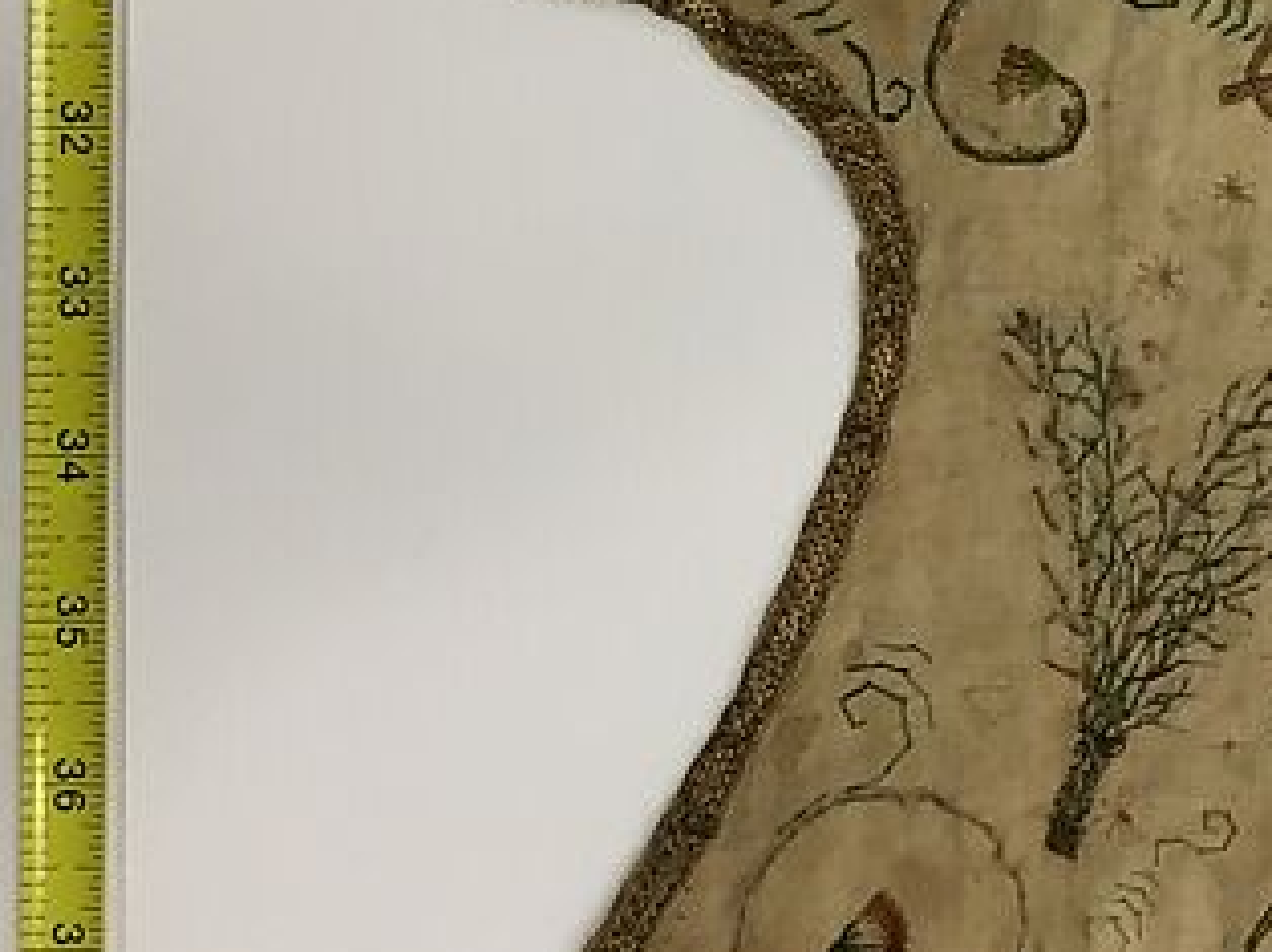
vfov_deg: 13.2
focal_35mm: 111
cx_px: 2228
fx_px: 4076
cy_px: 113
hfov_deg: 15.5
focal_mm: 4.15
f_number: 2.2
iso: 25
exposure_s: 1/40
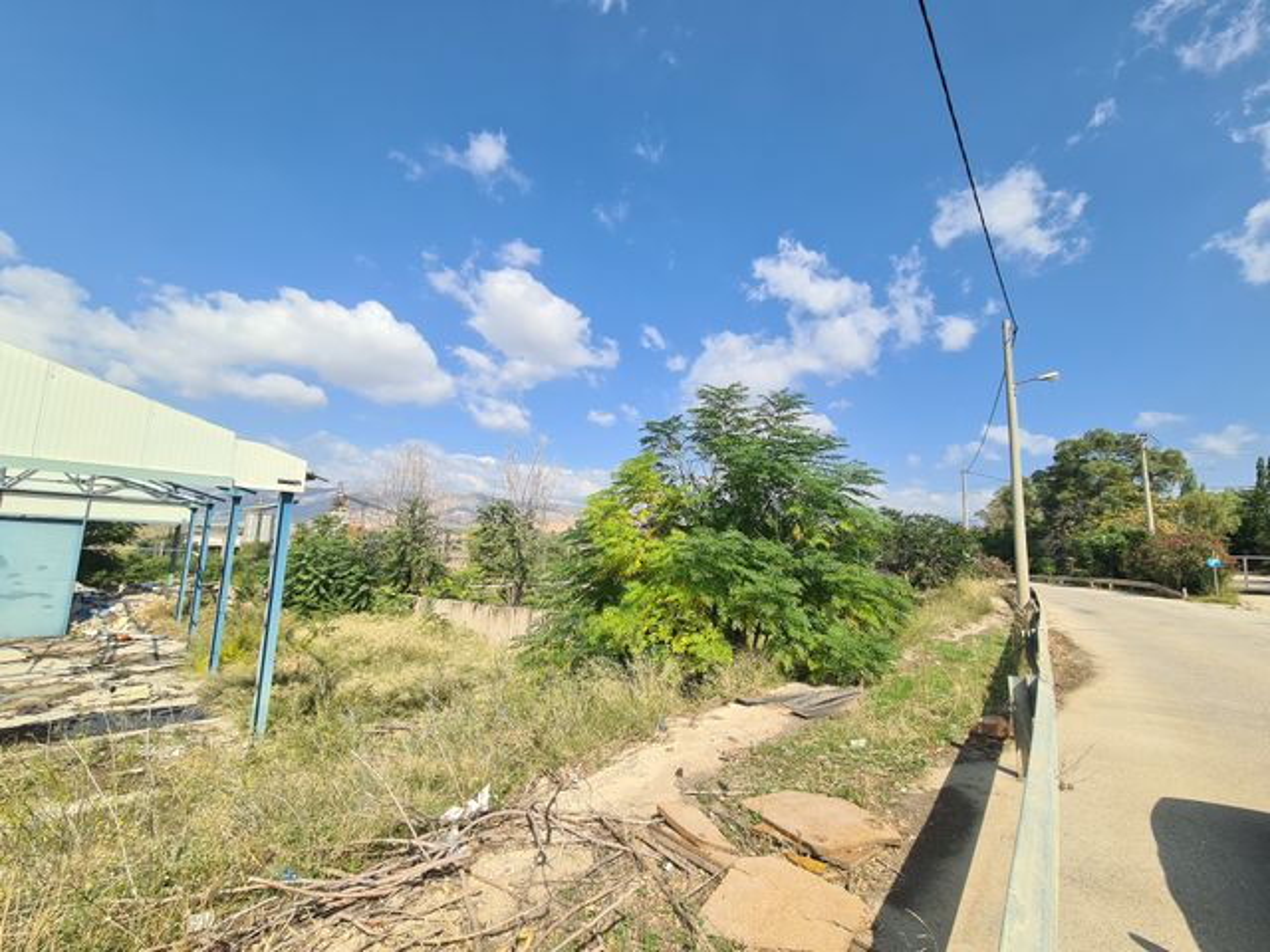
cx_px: 635
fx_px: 477
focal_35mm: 13
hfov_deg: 106.2
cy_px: 476
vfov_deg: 89.9
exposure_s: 1/1692
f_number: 2.2
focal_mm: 2.22
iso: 64
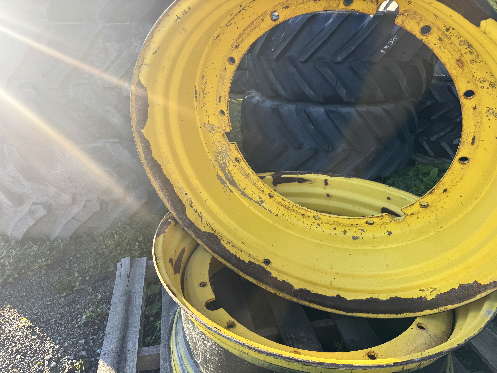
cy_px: 186
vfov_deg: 56.8
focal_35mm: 24
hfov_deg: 71.6
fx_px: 345
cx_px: 248
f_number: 1.78
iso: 80
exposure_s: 1/593
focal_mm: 6.76
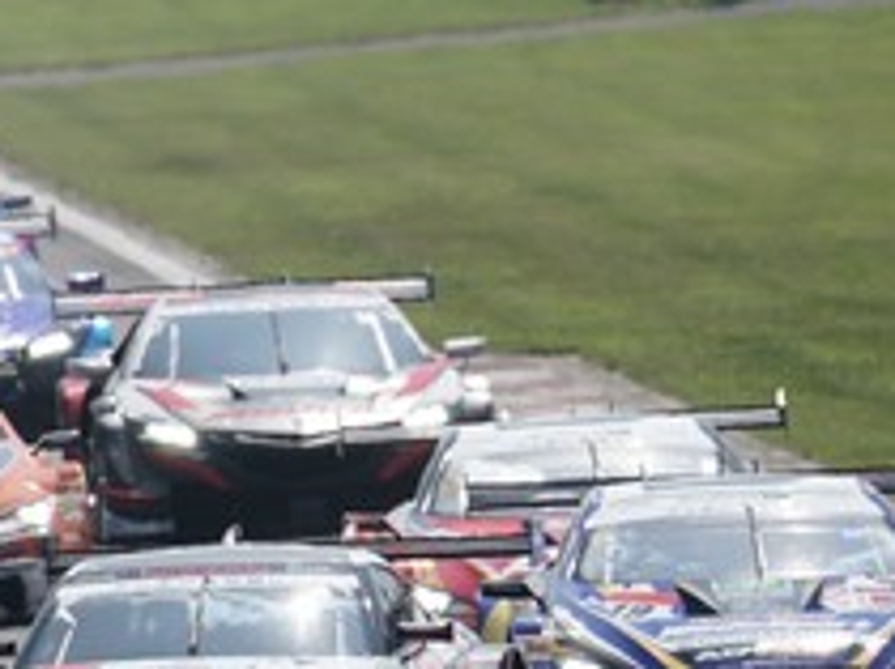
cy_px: 153
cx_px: -358
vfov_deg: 0.9
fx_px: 44652
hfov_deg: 1.1
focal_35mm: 1729
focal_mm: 524
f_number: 8
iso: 200
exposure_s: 1/800
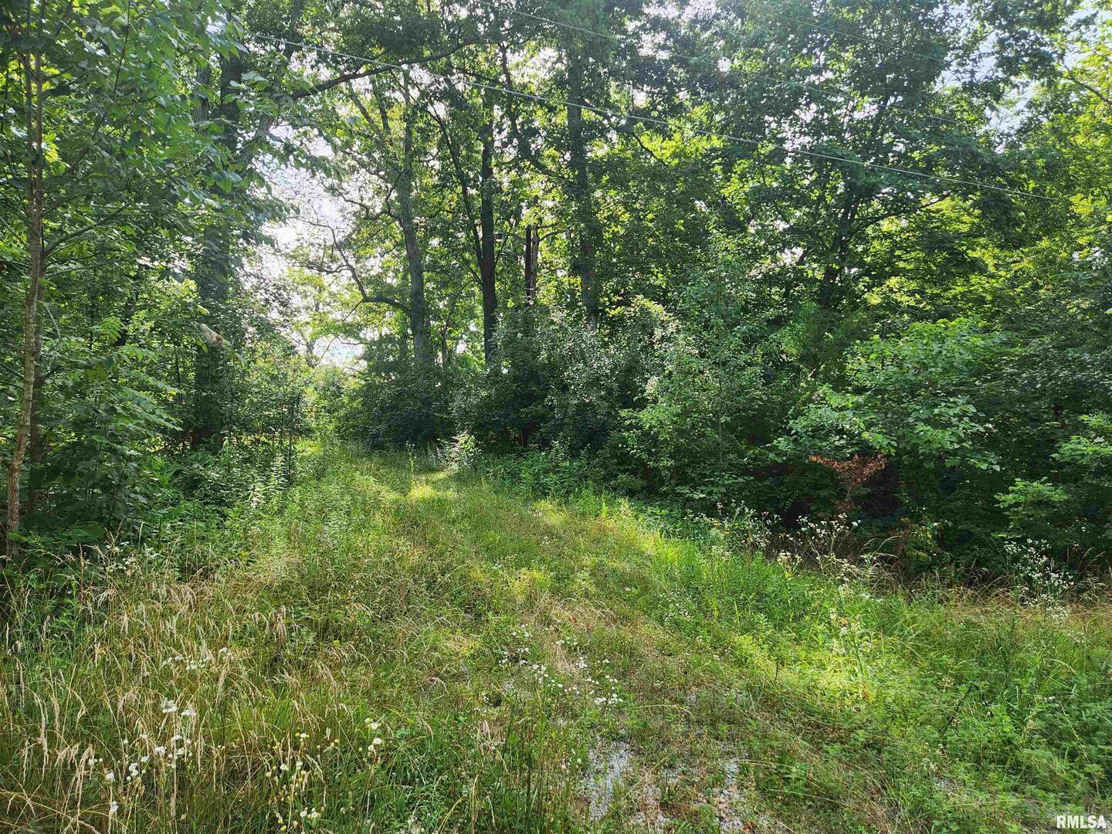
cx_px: 556
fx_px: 739
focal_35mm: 23
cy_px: 417
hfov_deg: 73.9
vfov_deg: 58.9
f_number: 1.8
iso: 20
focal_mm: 5.4
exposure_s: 1/193
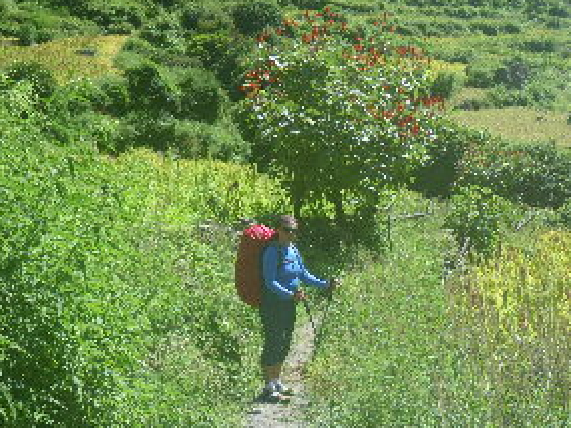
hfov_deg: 28.1
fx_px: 1138
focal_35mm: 69
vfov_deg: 21.3
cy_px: 215
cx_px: 342
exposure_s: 1/160
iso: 50
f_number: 4.4
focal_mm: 9.1
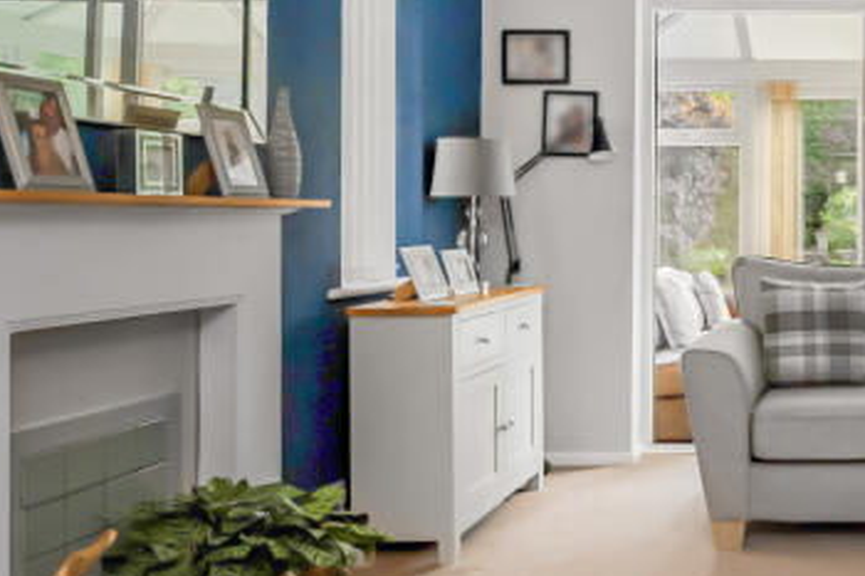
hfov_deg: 40.1
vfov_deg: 32.2
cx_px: 909
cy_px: 169
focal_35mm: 41
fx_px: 985
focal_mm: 14
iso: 400
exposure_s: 1/320
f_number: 7.1
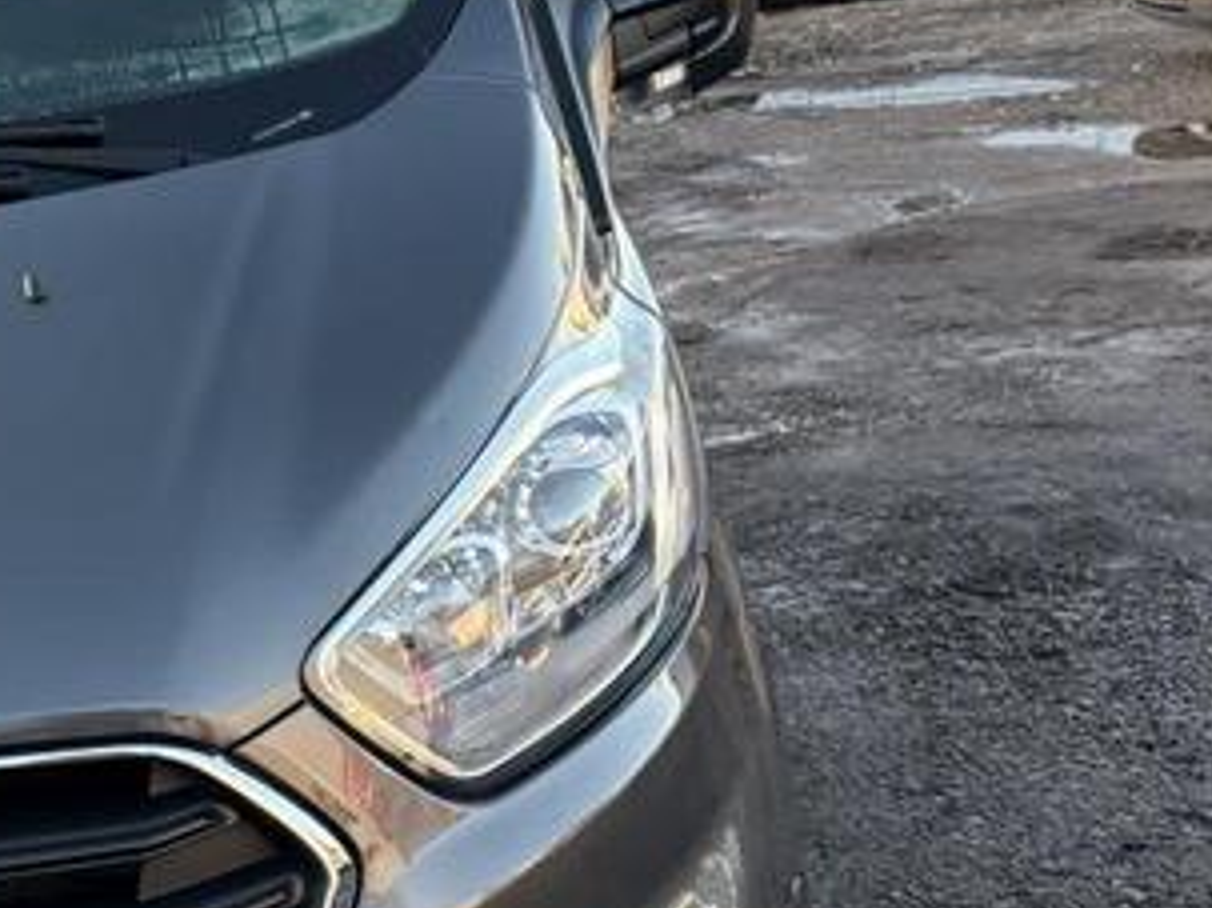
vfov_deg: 19.1
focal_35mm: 77
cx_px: -56
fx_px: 2695
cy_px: 520
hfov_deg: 24.0
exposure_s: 1/206
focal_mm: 5.96
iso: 64
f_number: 1.6
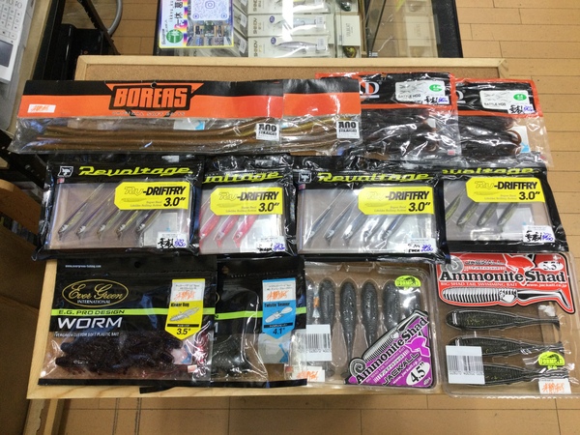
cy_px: 218
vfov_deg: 45.4
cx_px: 290
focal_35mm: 31
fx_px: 519
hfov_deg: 58.4
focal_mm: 3.3
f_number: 2.4
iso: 25
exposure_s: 1/30
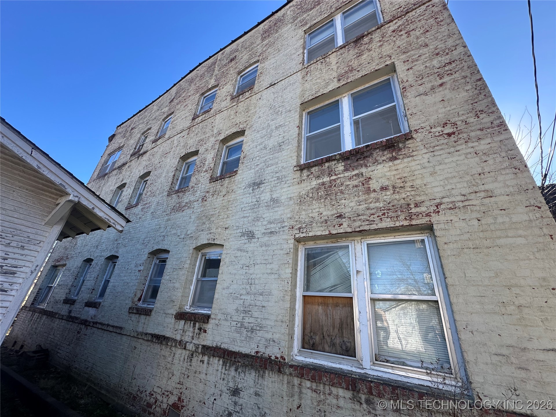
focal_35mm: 14
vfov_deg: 85.7
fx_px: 225
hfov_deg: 102.1
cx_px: 278
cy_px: 208
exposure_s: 1/440
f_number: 2.2
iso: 40
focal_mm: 2.22
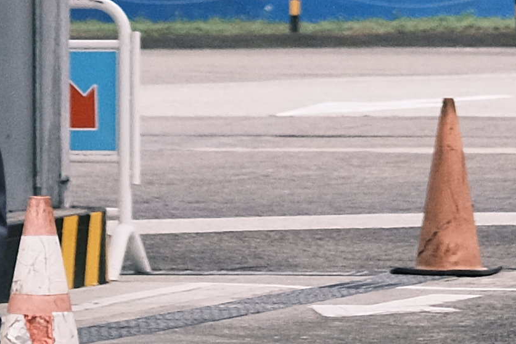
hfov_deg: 3.7
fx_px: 8012
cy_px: -879
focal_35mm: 559
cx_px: 322
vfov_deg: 2.4
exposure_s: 1/1700
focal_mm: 50
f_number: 2
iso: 640
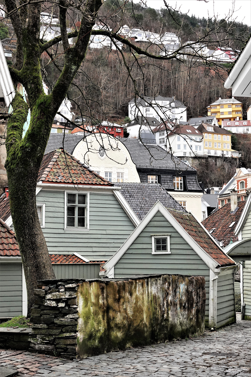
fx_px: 680
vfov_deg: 31.0
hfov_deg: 20.9
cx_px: 126
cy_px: 188
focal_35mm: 65
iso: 400
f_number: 8
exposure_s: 1/40
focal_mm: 23.95
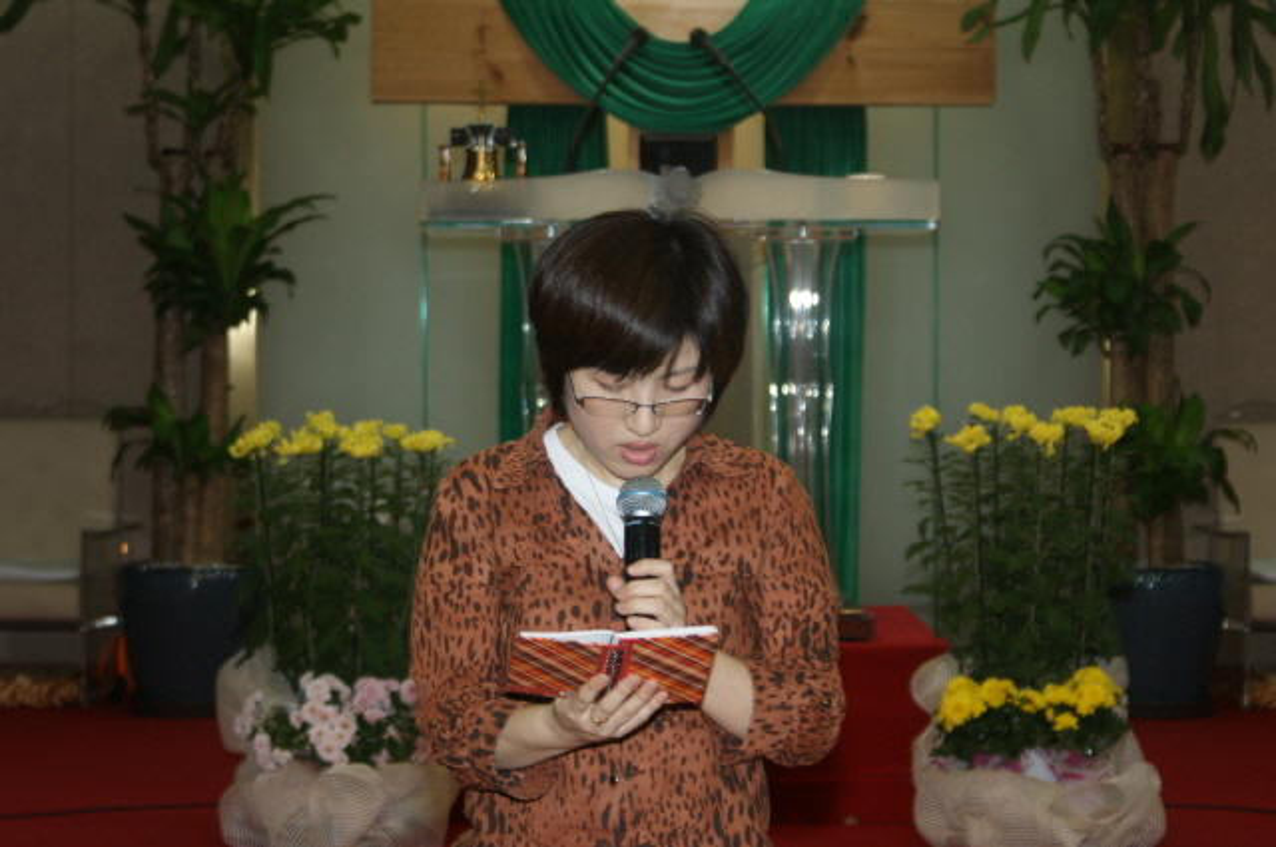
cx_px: 638
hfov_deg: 19.5
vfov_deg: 13.0
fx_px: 3717
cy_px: 424
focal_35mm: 105
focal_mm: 70
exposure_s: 1/125
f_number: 5.6
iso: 400
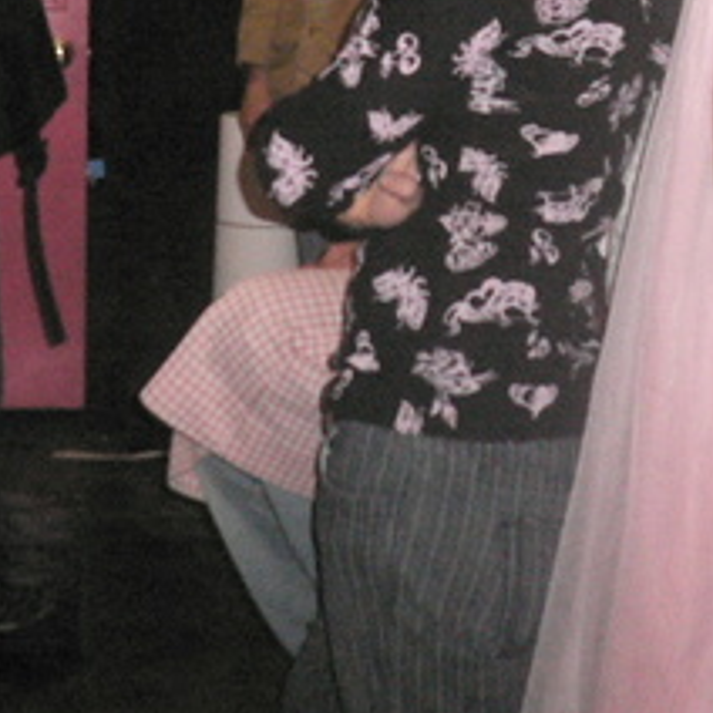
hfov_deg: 17.0
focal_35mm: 102
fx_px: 2377
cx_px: 289
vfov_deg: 16.8
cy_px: 76
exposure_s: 1/60
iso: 400
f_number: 2.8
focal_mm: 5.8
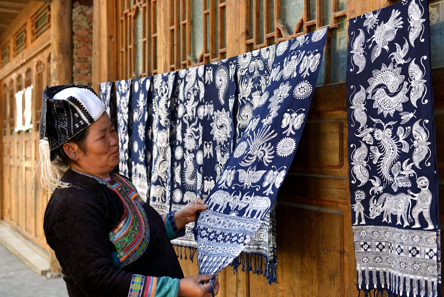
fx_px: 543
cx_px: 222
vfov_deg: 30.5
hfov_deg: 44.5
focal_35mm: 44
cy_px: 148
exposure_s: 1/400
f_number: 4
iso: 400
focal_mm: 44
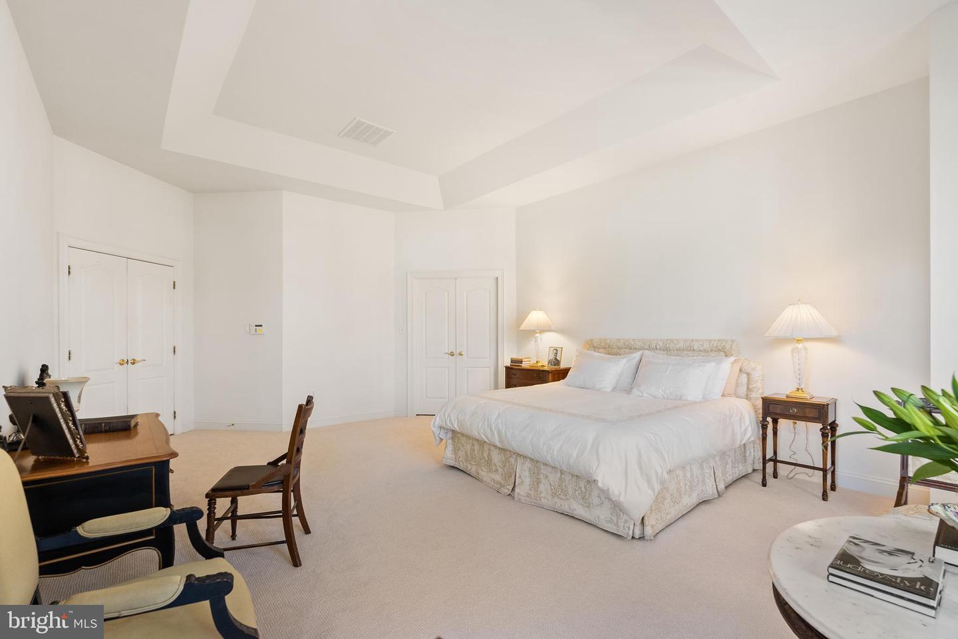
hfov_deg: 96.7
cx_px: 479
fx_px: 426
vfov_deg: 73.8
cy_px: 320
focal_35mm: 16
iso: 800
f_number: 5
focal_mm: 16
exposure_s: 1/25
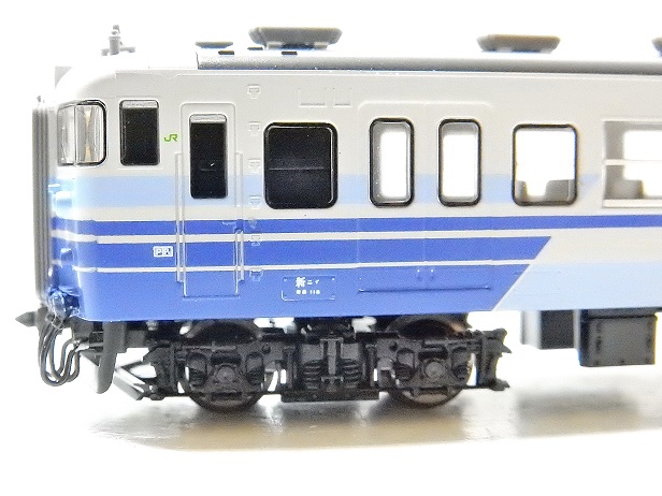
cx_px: 316
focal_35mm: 58
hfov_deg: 33.2
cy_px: 281
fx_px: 1109
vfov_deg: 25.2
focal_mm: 9
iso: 3200
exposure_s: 1/50
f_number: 4.5
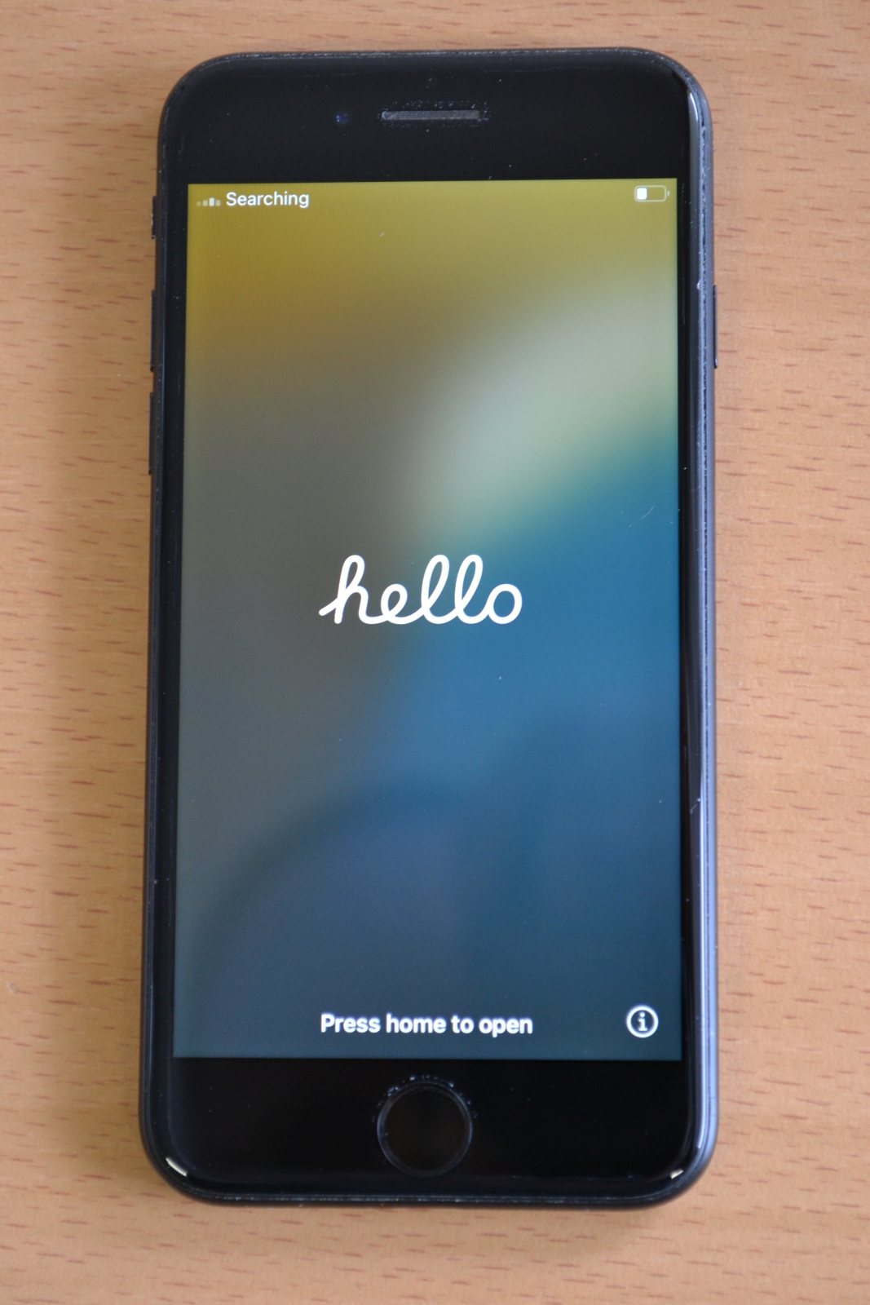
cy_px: 652
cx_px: 435
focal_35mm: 82
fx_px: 2990
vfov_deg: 24.6
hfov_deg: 16.6
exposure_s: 1/15
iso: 1000
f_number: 5.6
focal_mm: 55
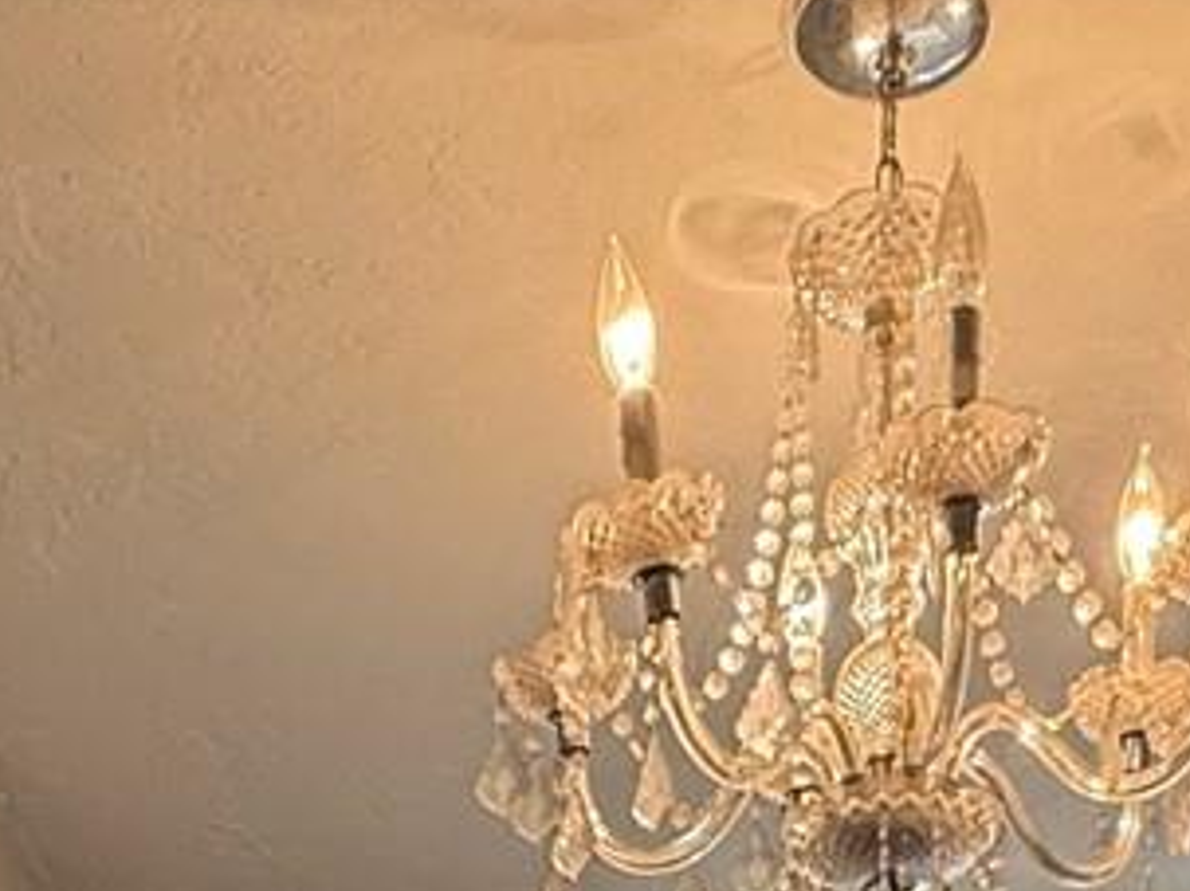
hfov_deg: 26.3
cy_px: 2332
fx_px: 2543
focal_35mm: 74
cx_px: 585
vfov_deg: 13.0
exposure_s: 1/120
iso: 200
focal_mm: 2.22
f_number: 2.2
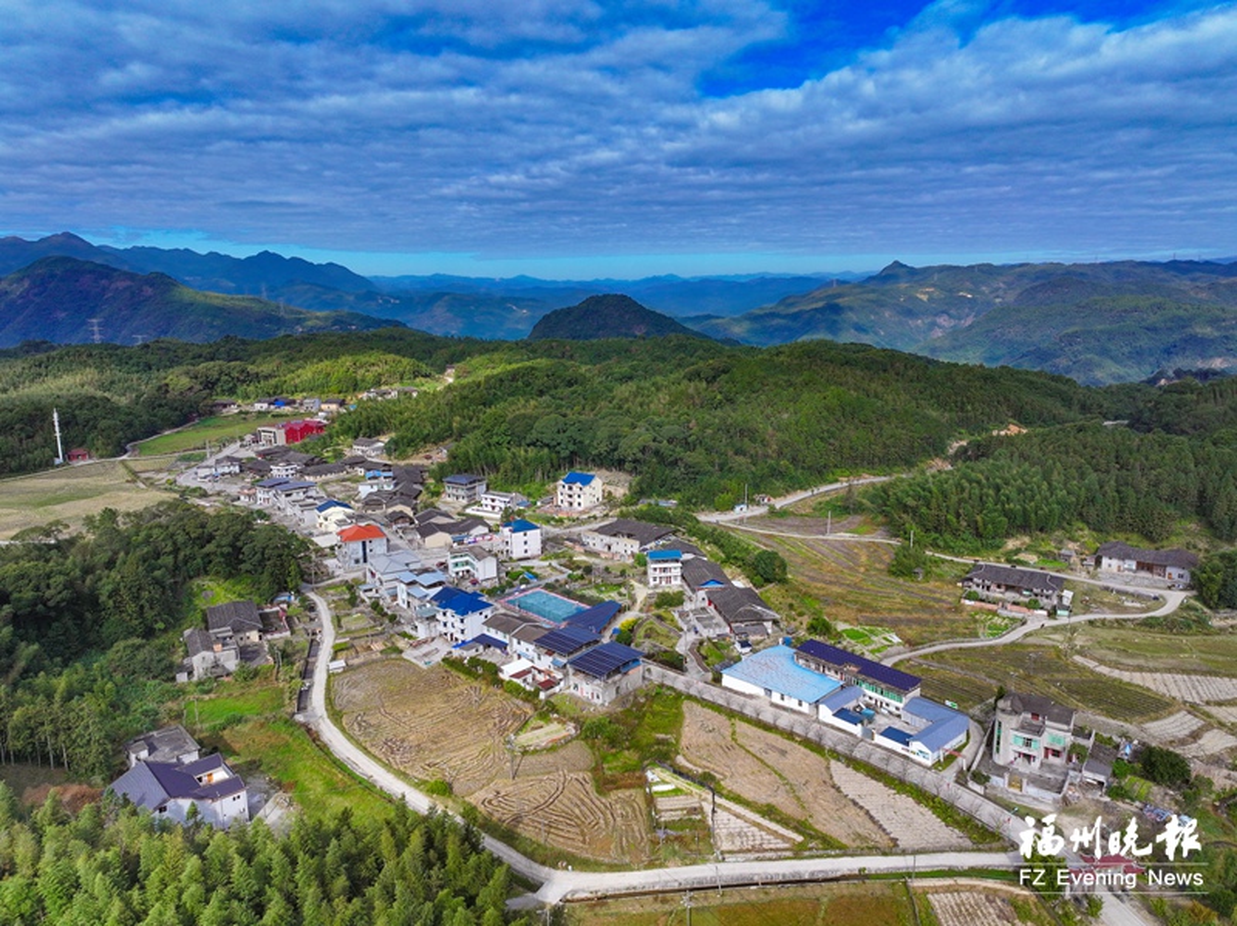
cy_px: 463
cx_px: 618
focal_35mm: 24
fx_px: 857
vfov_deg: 56.8
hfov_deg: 71.6
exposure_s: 1/1000
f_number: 4
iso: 100
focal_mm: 12.29
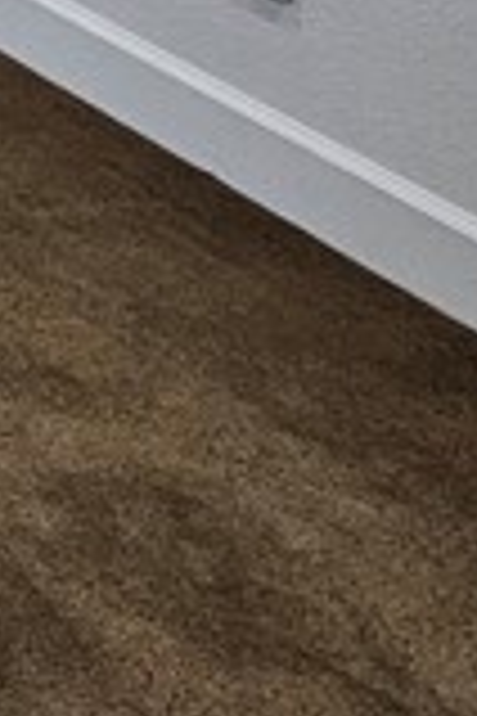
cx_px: -1300
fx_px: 1729
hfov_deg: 8.8
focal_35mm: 87
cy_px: -545
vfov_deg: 18.6
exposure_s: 1/60
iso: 250
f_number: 2.2
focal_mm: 2.2
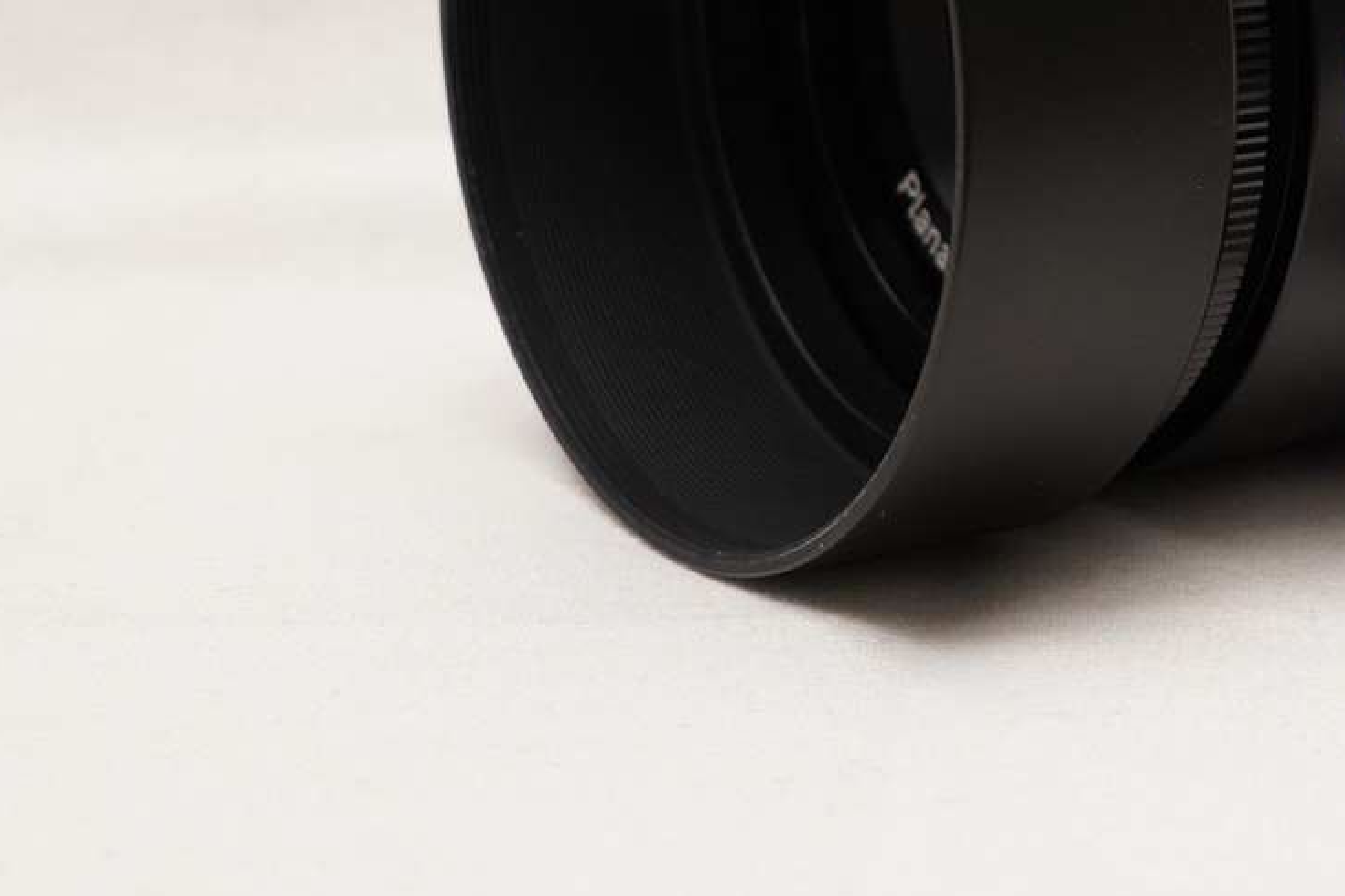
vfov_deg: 12.2
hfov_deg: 18.0
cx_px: 1336
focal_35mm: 111
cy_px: 8
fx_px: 4147
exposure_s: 1/60
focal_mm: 34
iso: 800
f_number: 8
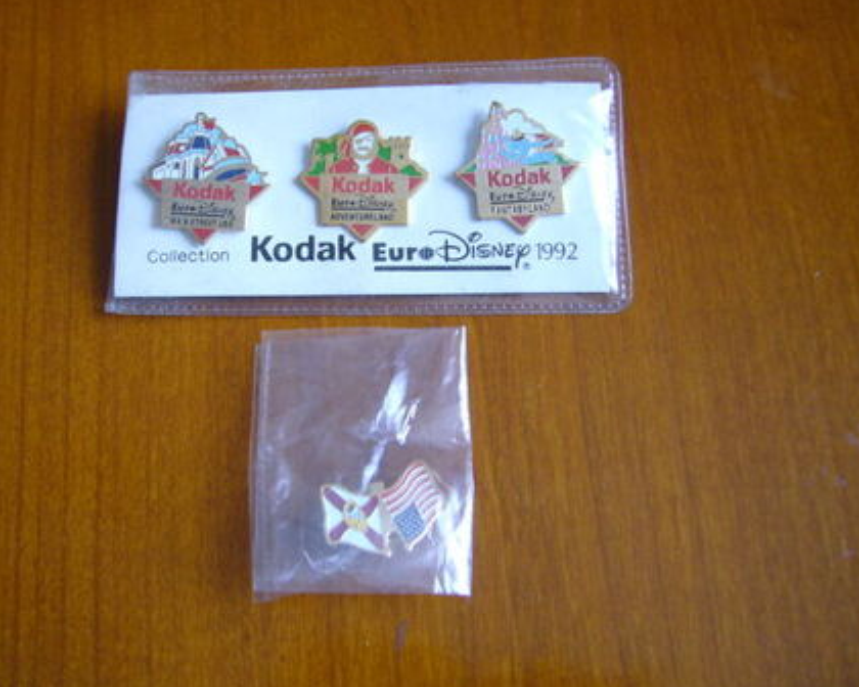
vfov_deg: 38.2
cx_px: 391
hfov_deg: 46.8
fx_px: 992
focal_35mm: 39
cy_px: 327
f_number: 2.8
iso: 160
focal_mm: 5.8
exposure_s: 1/15
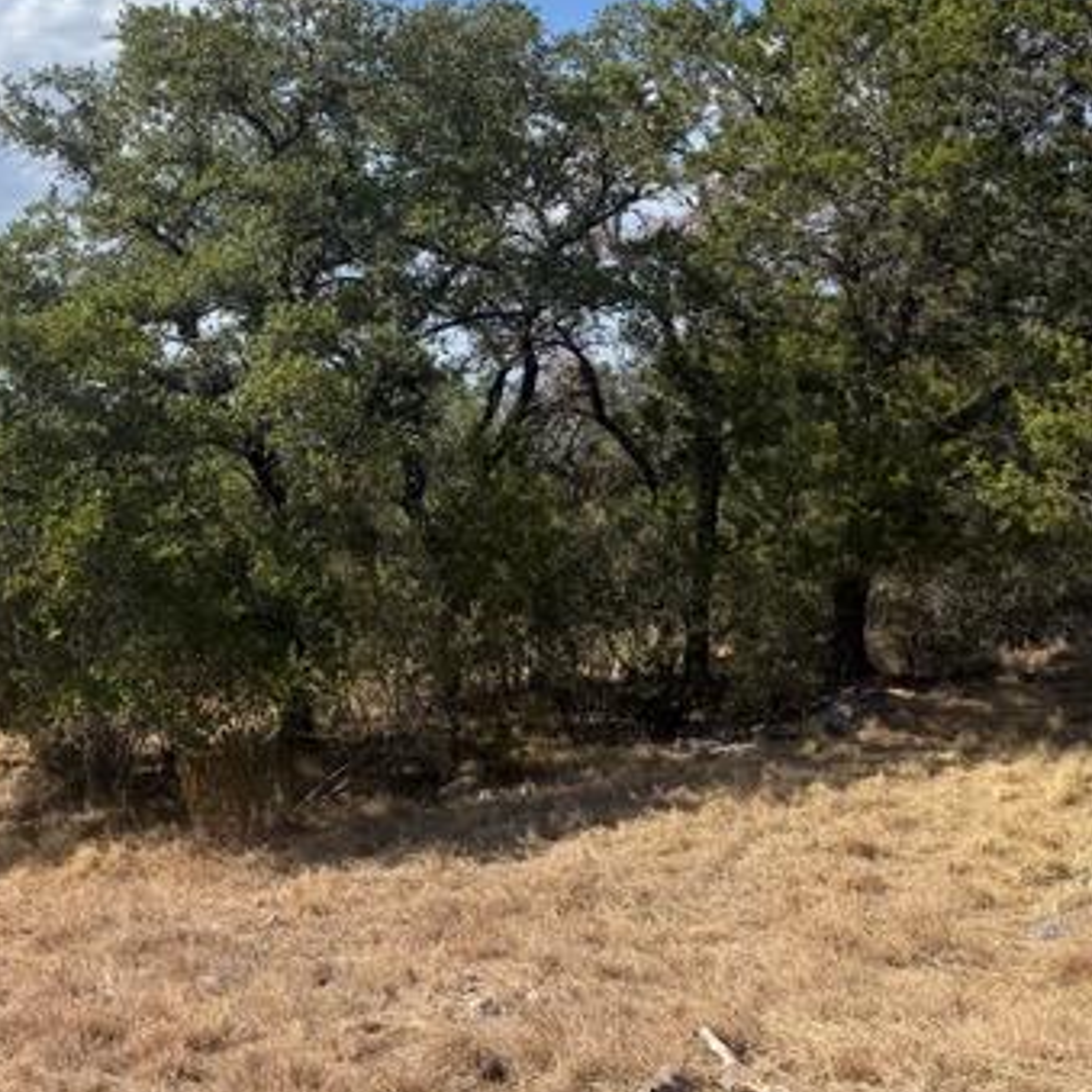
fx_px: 1428
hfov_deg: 38.3
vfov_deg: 41.8
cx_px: 64
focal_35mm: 40
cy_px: 474
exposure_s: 1/4673
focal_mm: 6.76
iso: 80
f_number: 1.78
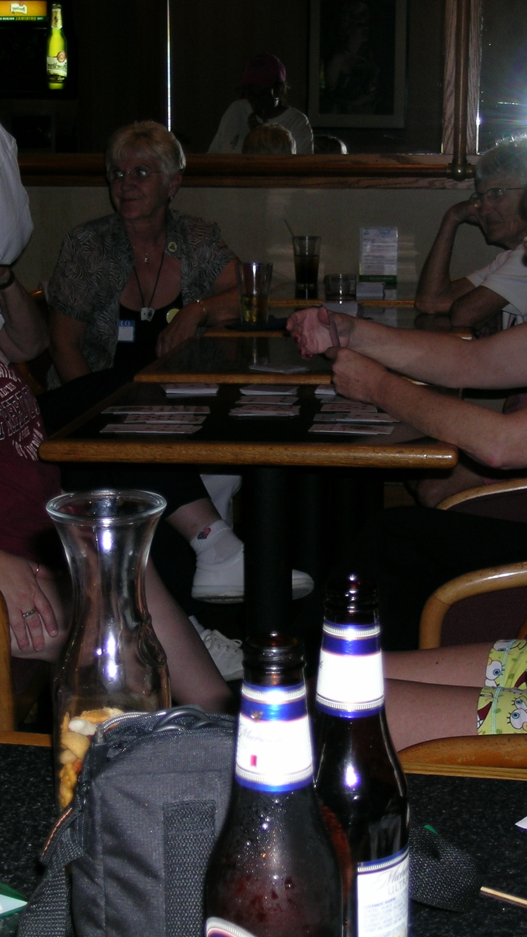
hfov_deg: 18.0
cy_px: 469
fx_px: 1664
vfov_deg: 31.4
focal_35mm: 67
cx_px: 248
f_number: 3.3
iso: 50
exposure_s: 1/60.1
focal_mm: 9.5
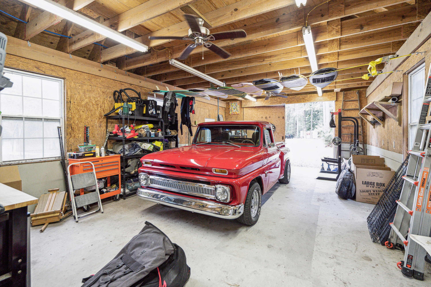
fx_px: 192
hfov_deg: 96.7
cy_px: 144
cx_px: 216
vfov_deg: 73.7
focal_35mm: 16
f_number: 4.5
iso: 3200
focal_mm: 16
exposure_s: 1/125
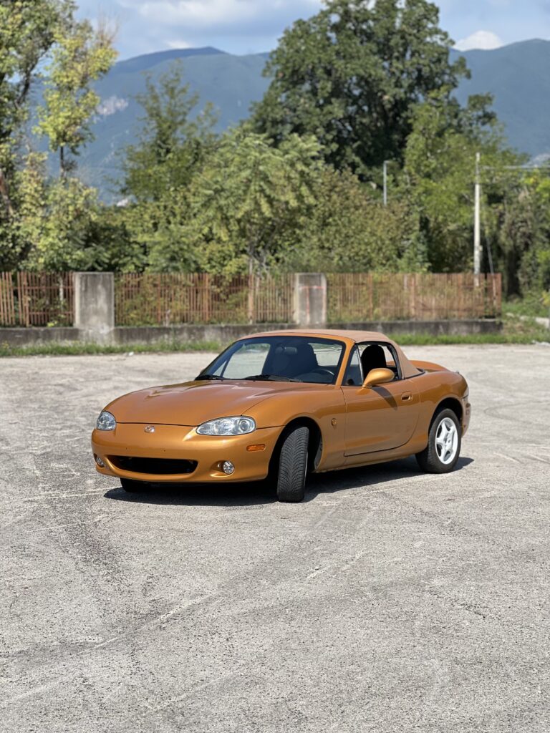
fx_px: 1631
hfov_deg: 19.1
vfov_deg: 25.3
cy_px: 366
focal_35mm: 77
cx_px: 275
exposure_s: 1/769
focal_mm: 9
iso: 32
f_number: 2.8
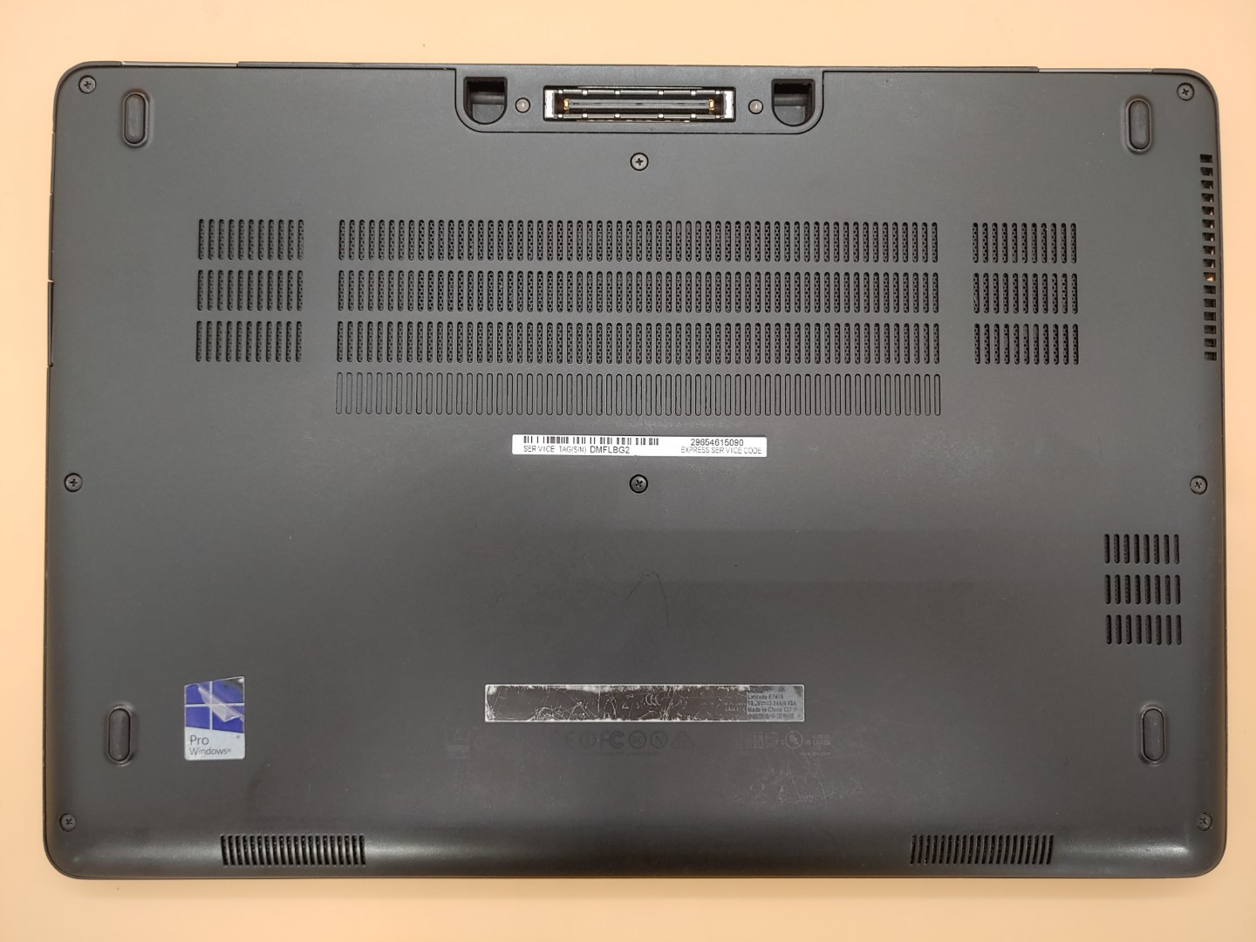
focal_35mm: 26
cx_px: 628
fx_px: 943
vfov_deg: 53.1
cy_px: 471
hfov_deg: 67.3
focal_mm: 4.36
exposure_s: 1/61
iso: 100
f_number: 1.8
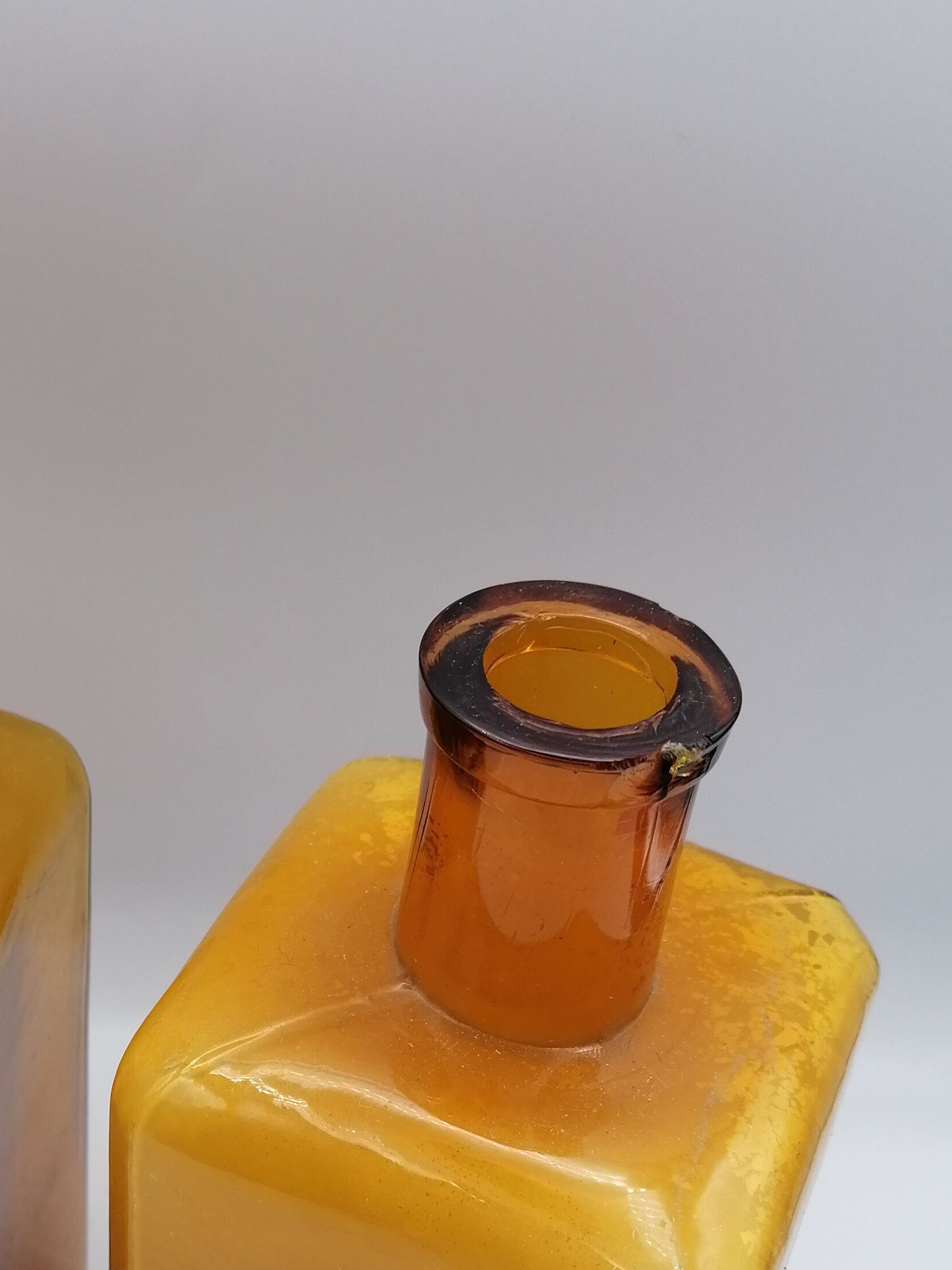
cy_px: 889
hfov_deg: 28.7
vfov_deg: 38.3
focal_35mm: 49
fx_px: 1797
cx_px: 125
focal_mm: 4.75
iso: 50
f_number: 1.8
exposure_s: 1/192
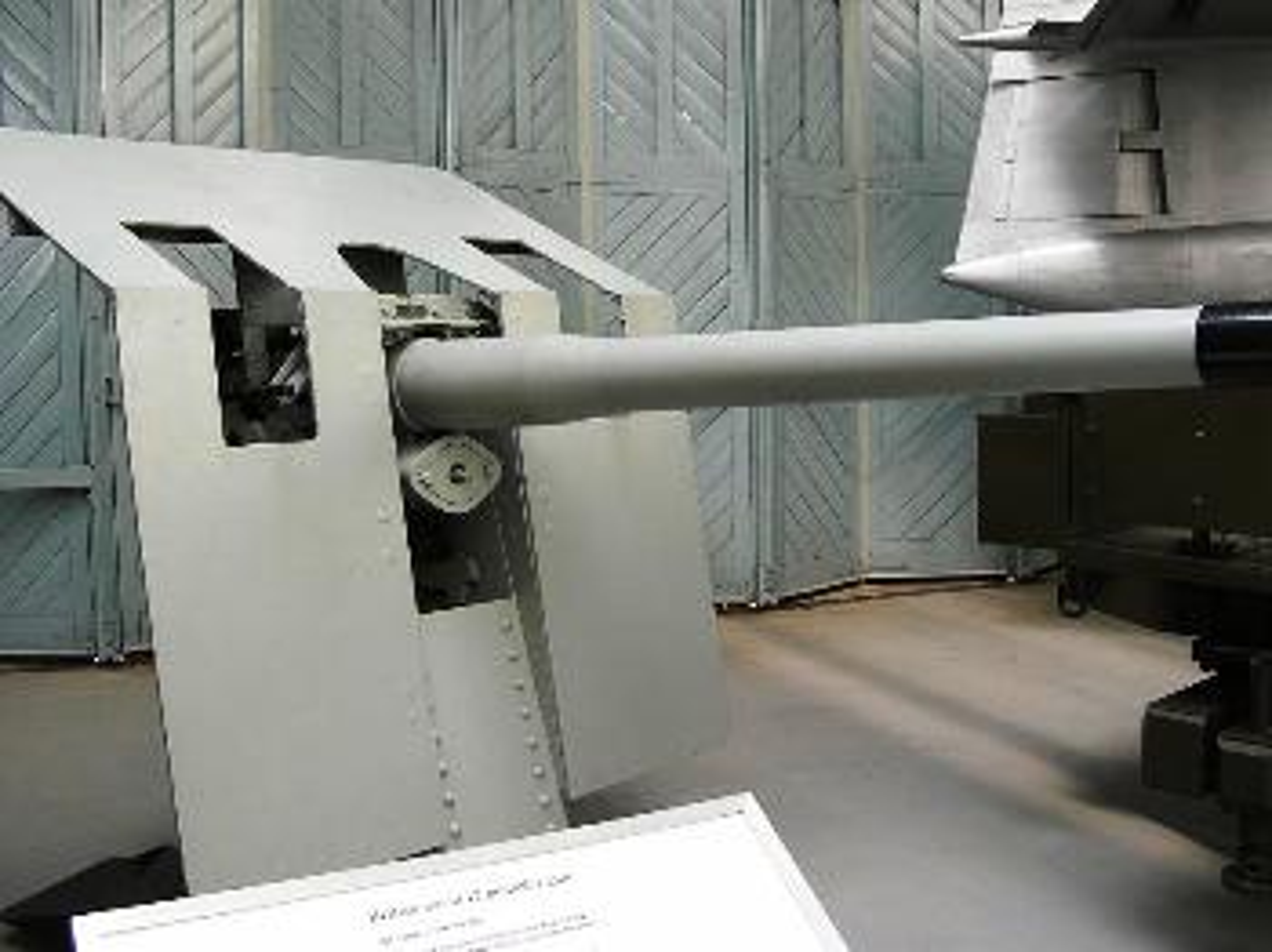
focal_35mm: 36
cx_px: 636
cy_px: 476
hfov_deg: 51.4
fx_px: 1322
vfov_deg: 39.6
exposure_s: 1/60.7
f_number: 2.7
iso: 50
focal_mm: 6
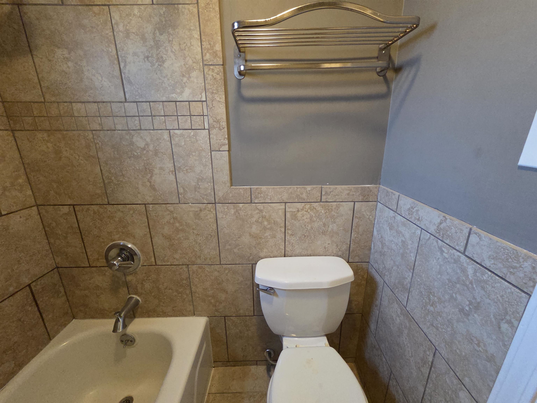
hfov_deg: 106.2
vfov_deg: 89.9
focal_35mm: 13
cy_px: 202
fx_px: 202
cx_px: 268
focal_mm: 2.2
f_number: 2.2
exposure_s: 1/60
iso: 1250
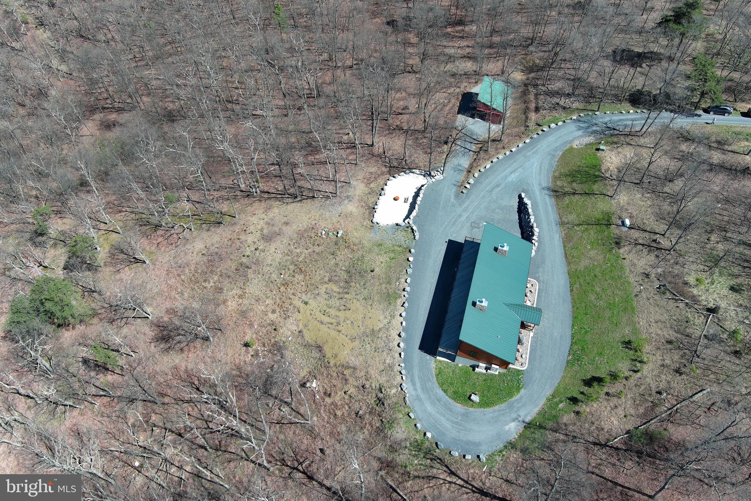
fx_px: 605
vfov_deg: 45.0
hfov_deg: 63.7
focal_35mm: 29
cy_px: 250
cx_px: 376
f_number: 2.8
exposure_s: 1/688
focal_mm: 10.57
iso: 100
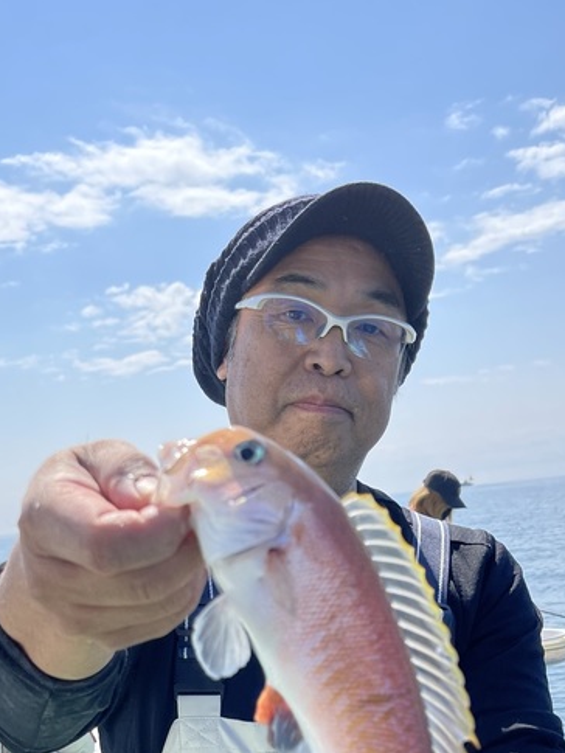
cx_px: 236
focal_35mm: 44
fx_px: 957
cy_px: 654
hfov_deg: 32.8
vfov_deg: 40.2
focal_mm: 5.1
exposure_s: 1/4717
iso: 32
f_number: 1.6
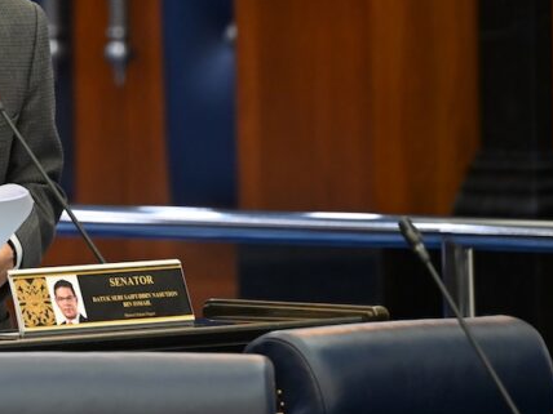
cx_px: -83
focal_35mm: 919
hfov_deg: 2.2
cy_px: -18
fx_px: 14681
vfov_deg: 1.6
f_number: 5.6
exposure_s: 1/200
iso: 5000
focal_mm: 400
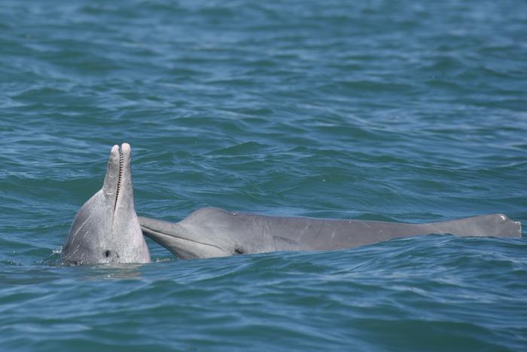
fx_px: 5564
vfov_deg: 3.6
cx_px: 264
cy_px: 176
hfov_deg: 5.4
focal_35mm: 380
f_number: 10
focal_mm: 380
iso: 400
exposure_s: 1/1250
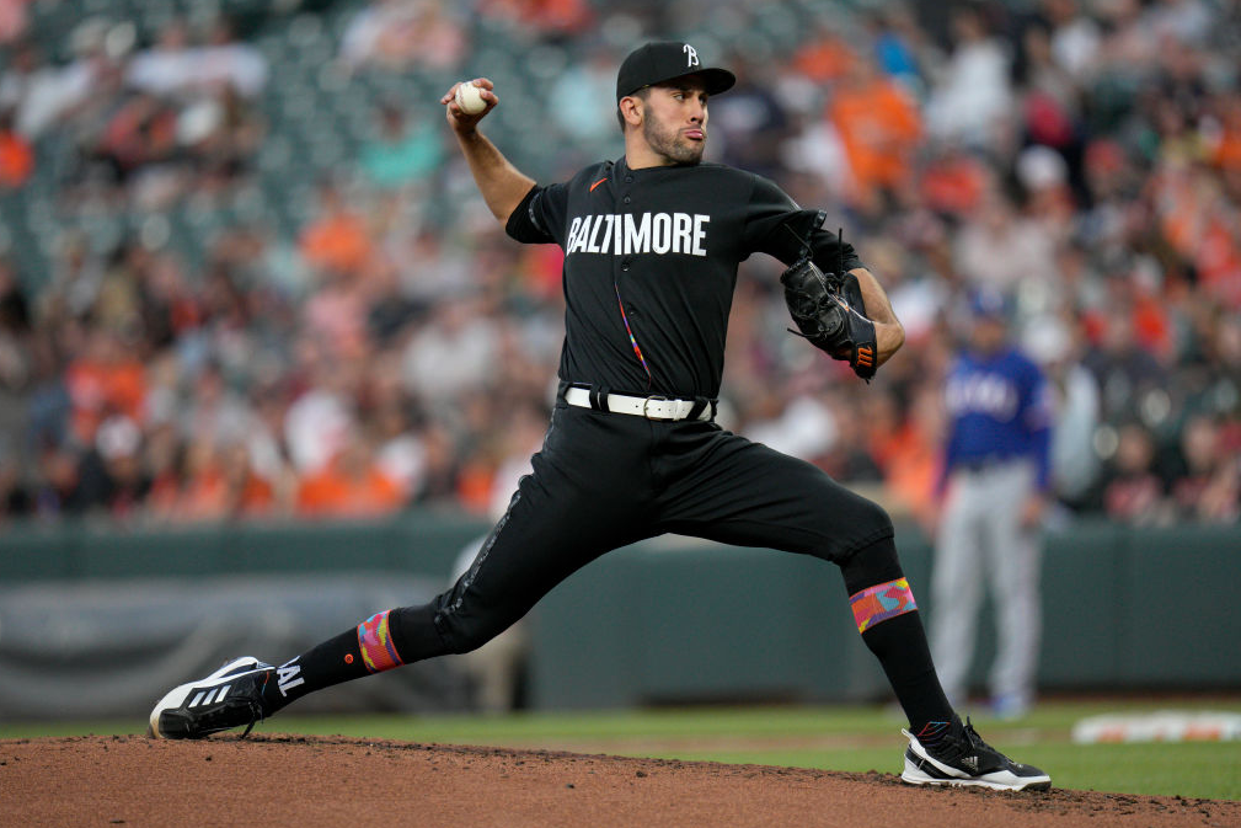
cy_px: 416
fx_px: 13997
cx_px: 621
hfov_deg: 5.1
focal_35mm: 406
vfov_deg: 3.4
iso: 2000
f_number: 2.8
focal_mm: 400
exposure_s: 1/4000
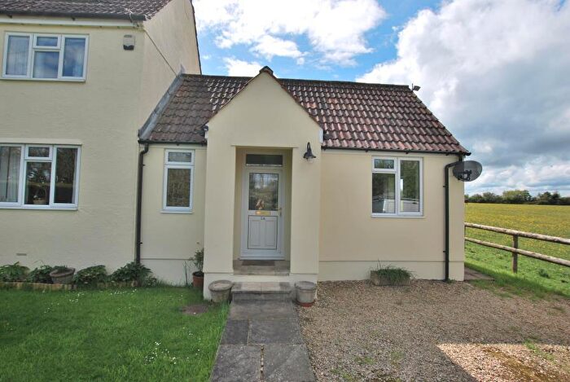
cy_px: 191
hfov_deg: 92.4
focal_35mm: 17
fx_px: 274
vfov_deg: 69.8
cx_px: 285
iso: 100
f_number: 8
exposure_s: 1/250
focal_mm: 11.5
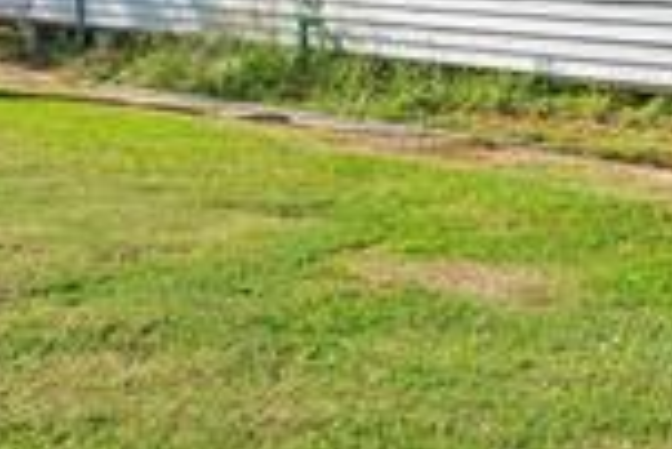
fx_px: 2149
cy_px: -18
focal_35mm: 115
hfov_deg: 17.3
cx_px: 690
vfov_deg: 11.8
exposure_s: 1/100
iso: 100
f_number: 11
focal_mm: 17
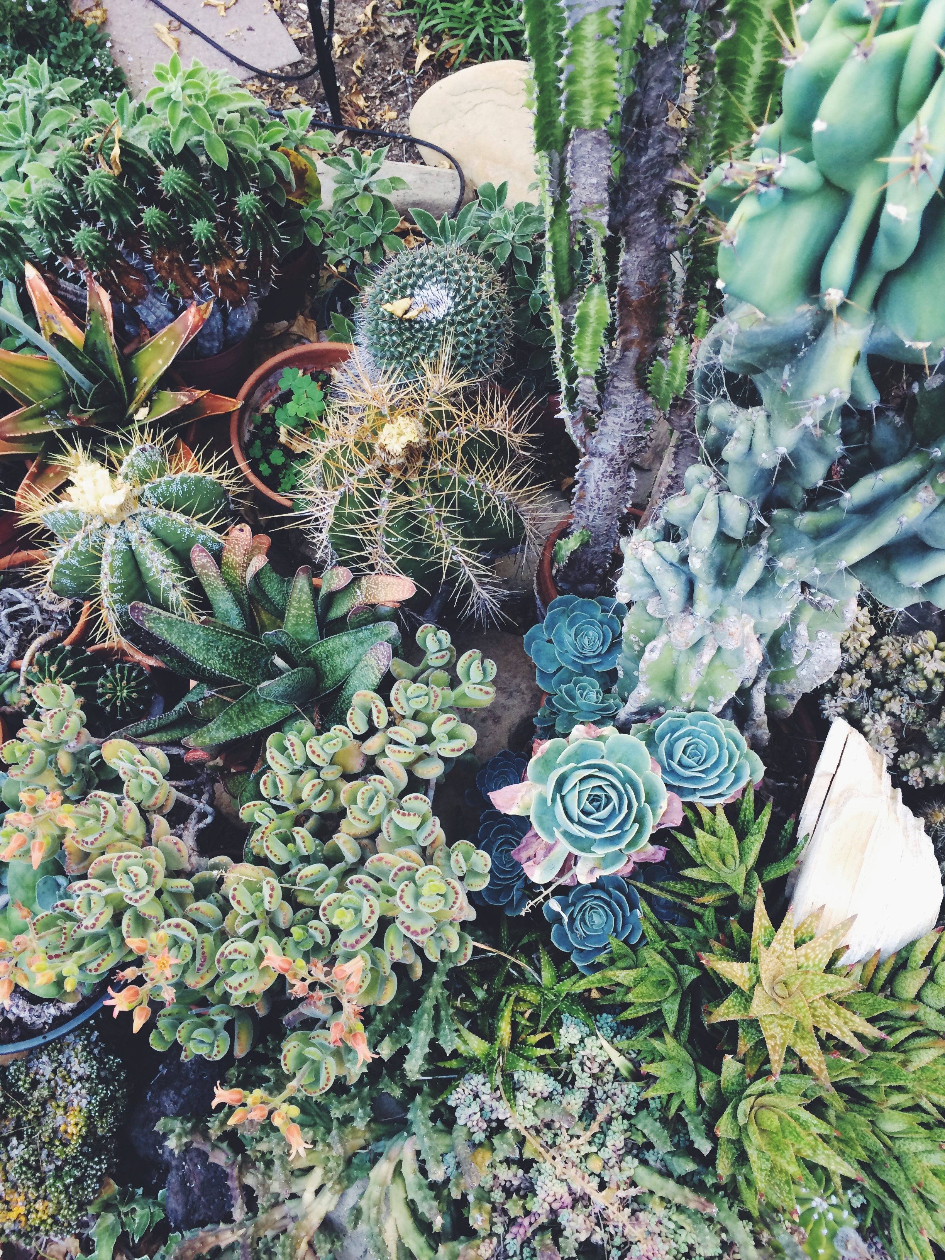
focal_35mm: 30
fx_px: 1092
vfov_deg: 60.0
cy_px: 630
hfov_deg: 46.8
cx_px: 472
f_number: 2.2
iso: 50
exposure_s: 1/40
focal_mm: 4.12
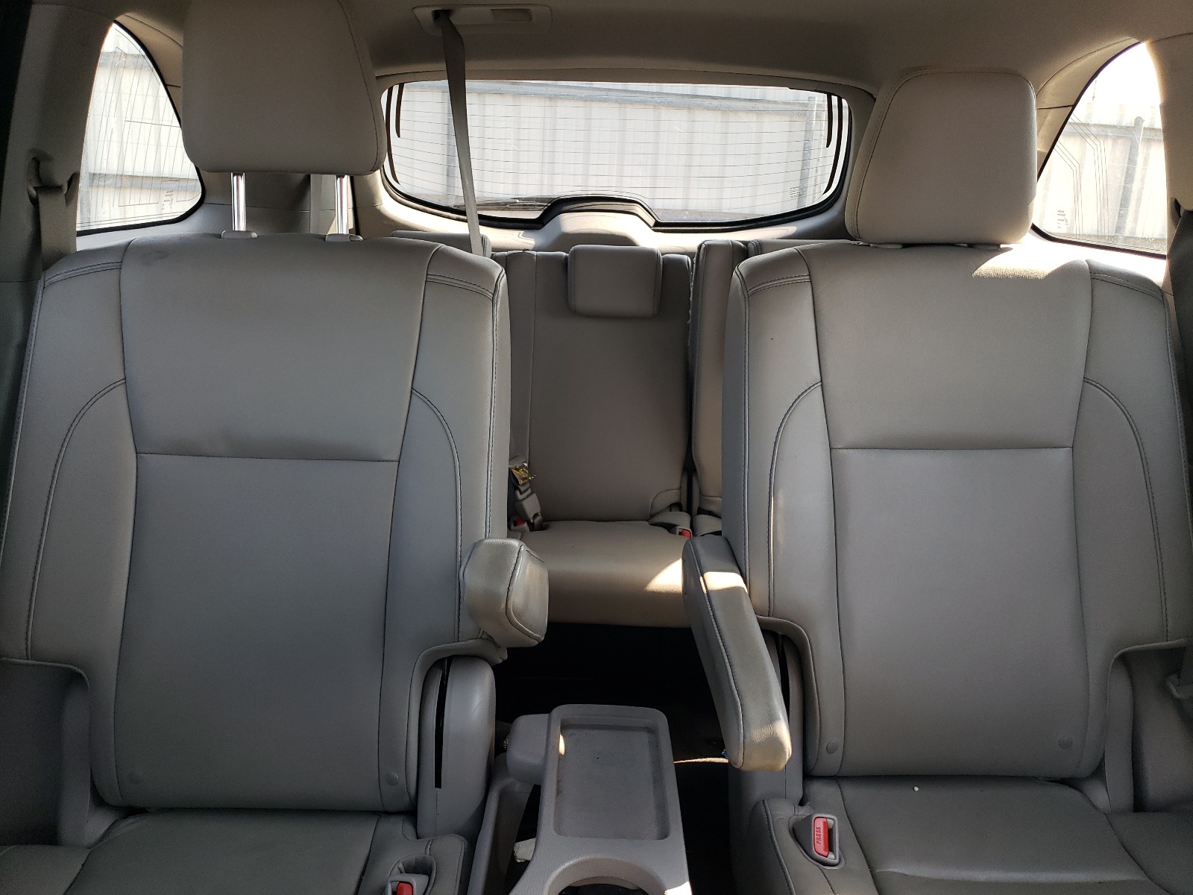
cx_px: 596
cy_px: 448
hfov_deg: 67.3
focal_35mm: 26
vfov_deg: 53.1
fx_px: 896
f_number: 1.5
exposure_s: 1/120
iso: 87
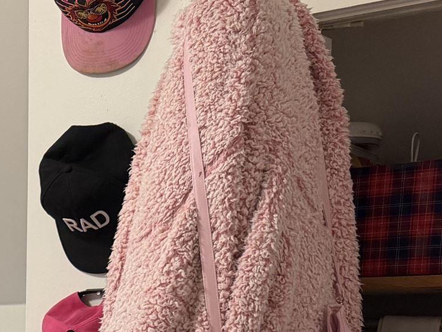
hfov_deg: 17.0
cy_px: 542
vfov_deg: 13.8
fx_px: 1264
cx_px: -308
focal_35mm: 99
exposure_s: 1/60
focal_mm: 6.76
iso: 200
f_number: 1.78
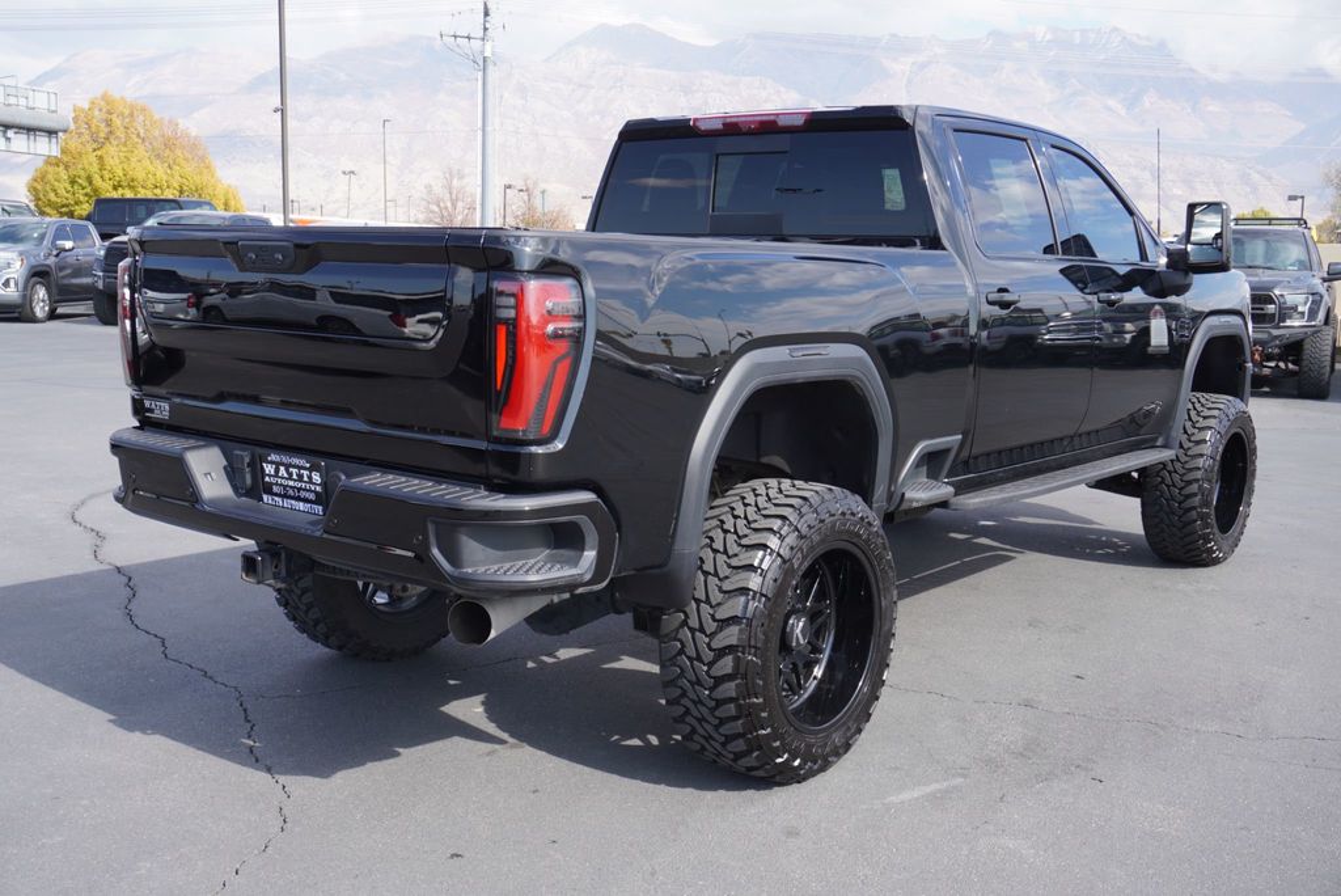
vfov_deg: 35.5
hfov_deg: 51.3
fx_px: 1398
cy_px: 448
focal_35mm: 38
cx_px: 670
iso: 100
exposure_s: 1/160
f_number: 6.3
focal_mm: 25
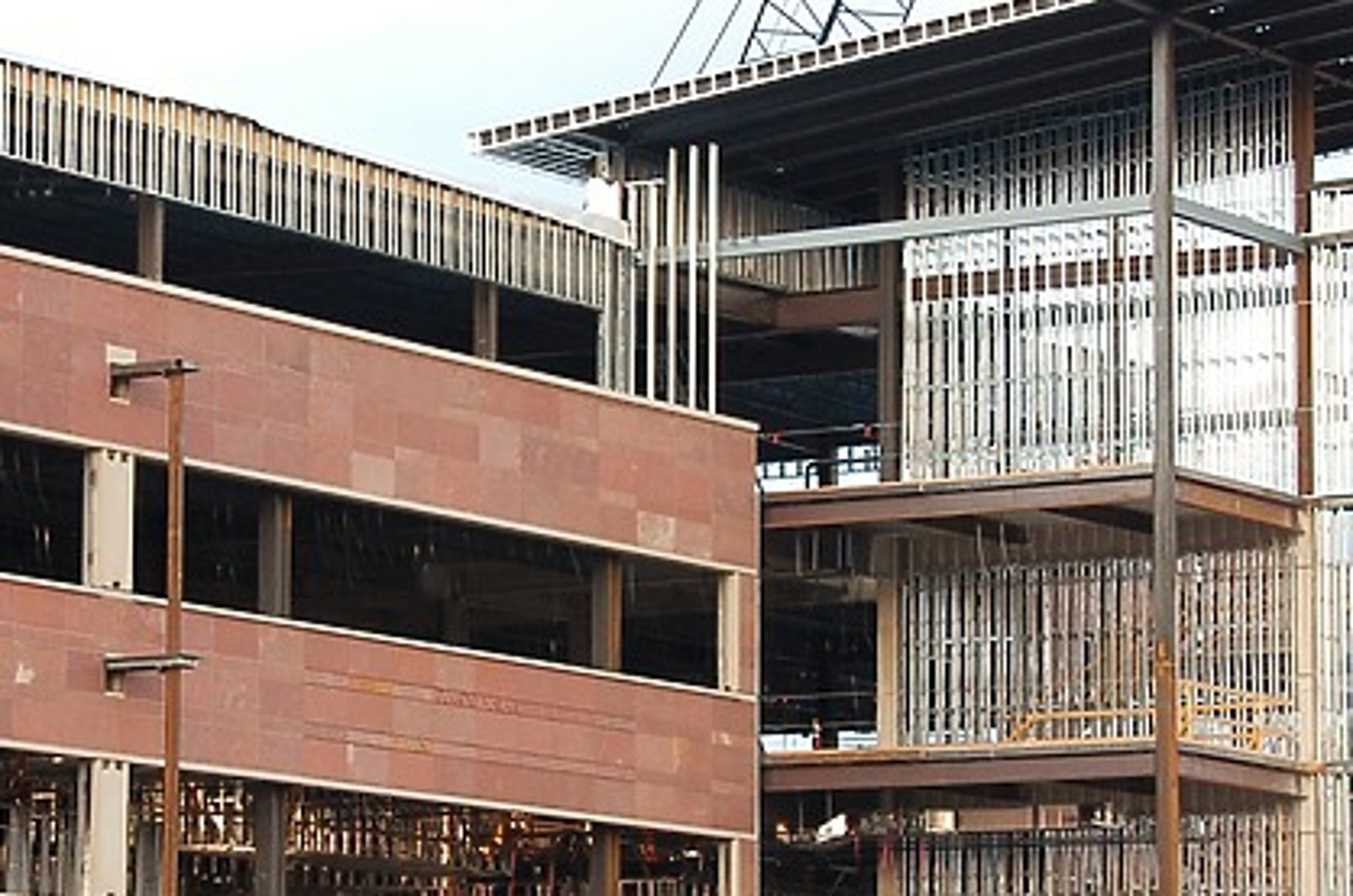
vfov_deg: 8.8
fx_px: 5814
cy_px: 474
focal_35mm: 155
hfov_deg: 13.3
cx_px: 440
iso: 400
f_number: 8
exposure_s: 1/50
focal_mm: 48
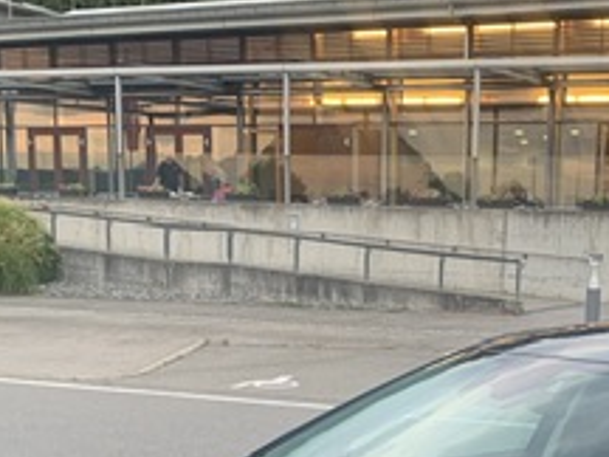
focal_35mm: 77
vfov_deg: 18.0
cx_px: 437
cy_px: 570
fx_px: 1355
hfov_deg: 25.1
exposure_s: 1/116
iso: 100
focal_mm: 4.25
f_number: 1.8
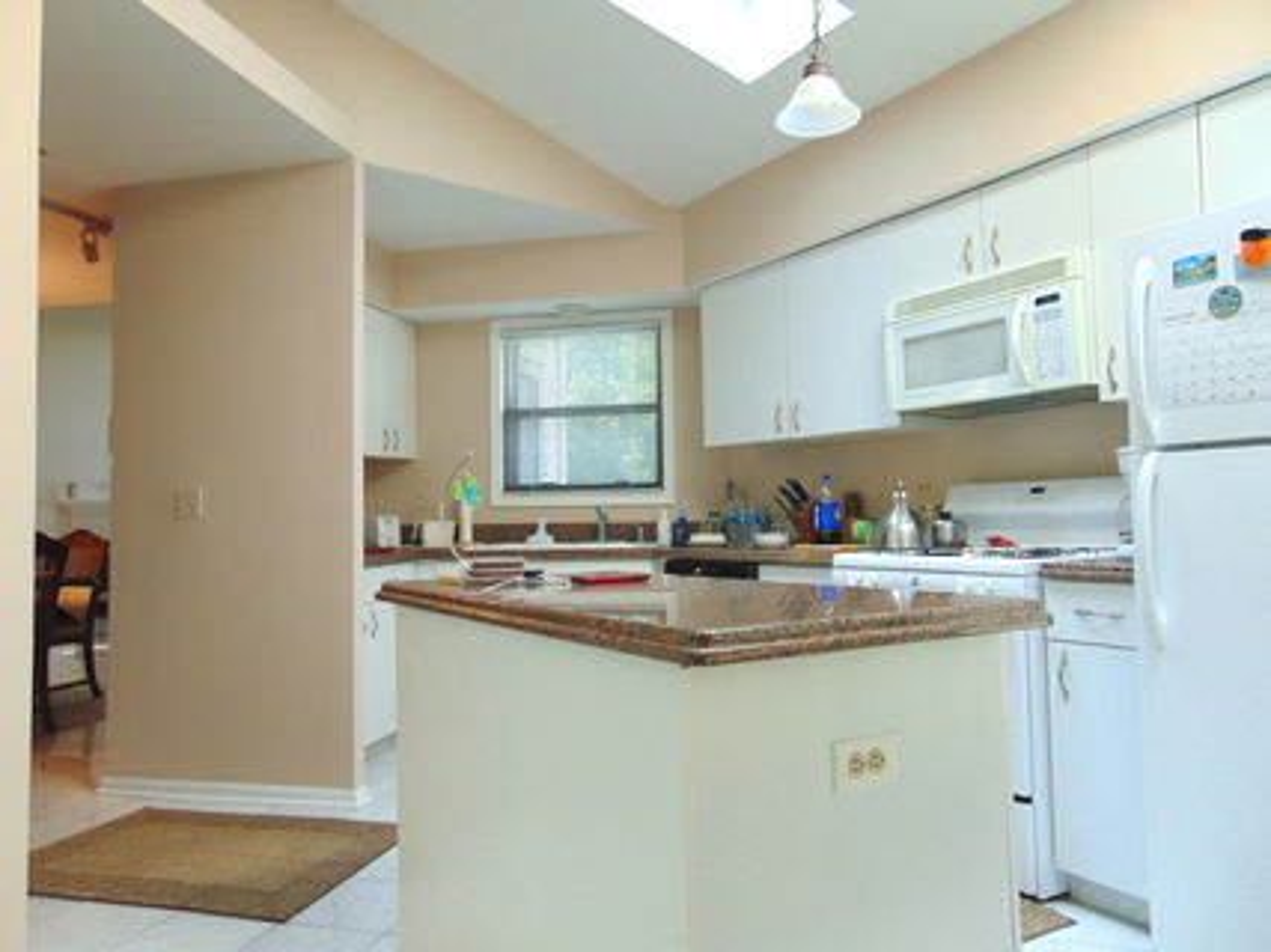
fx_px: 918
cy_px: 476
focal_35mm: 25
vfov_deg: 54.9
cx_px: 636
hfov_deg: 69.4
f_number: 3
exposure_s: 1/50
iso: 160
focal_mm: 4.5
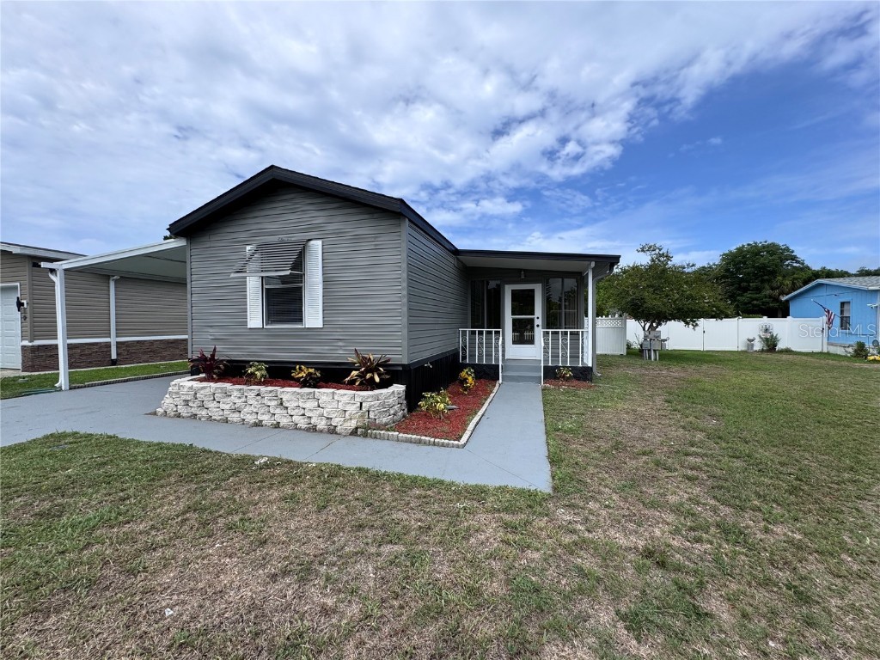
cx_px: 440
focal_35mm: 14
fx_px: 356
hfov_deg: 102.1
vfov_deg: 85.7
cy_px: 330
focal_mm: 2.22
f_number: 2.2
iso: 50
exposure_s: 1/1880
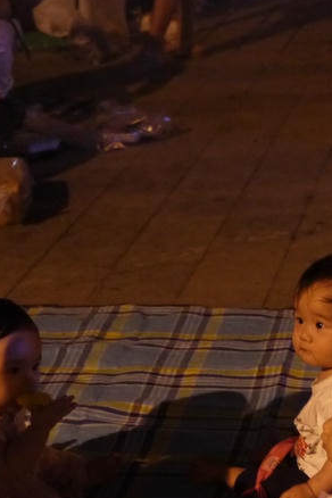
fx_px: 1577
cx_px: 252
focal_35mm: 114
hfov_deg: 12.0
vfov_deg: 17.9
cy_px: 326
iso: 800
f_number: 1.7
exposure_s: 1/20
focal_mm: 20
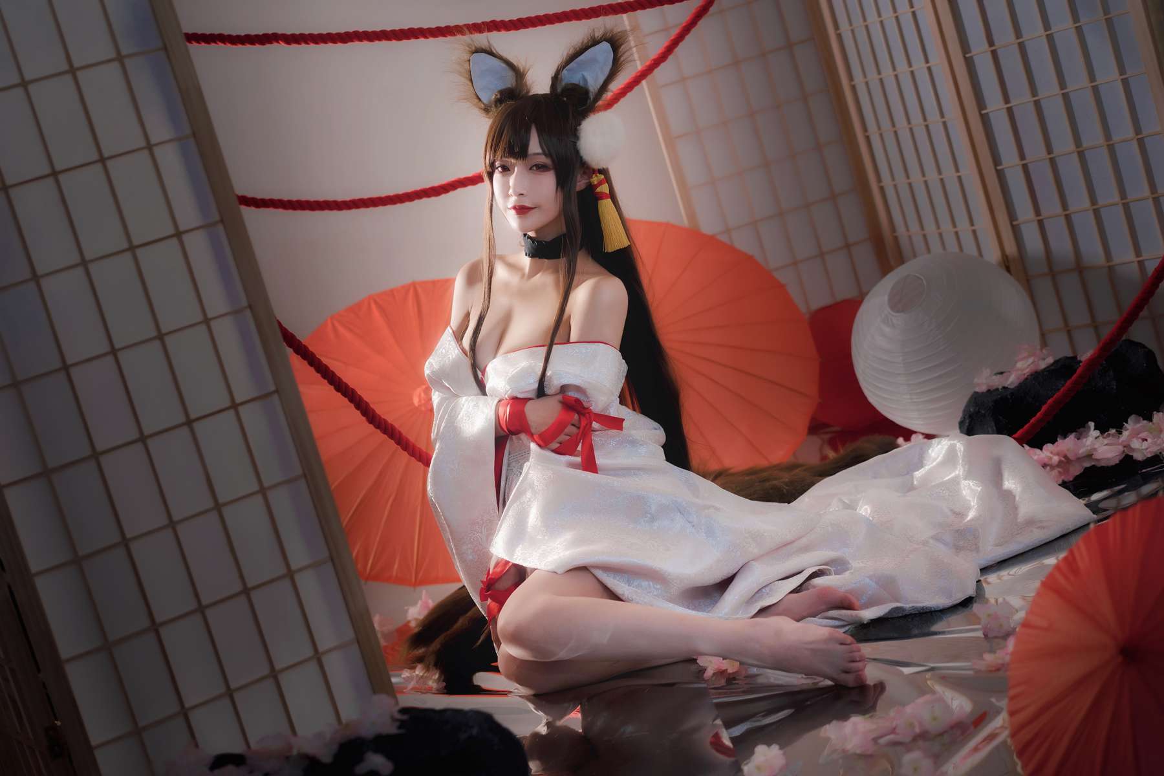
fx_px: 1778
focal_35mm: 55
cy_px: 388
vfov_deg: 24.6
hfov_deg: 36.2
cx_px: 582
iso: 1000
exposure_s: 1/125
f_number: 2.5
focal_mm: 55
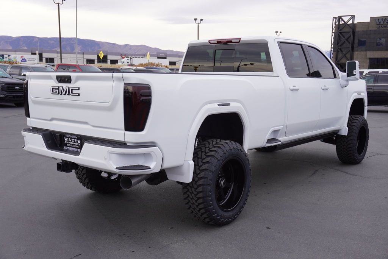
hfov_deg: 51.3
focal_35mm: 38
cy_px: 130
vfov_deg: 35.5
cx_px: 194
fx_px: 404
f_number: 7.1
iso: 100
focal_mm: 25
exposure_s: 1/100
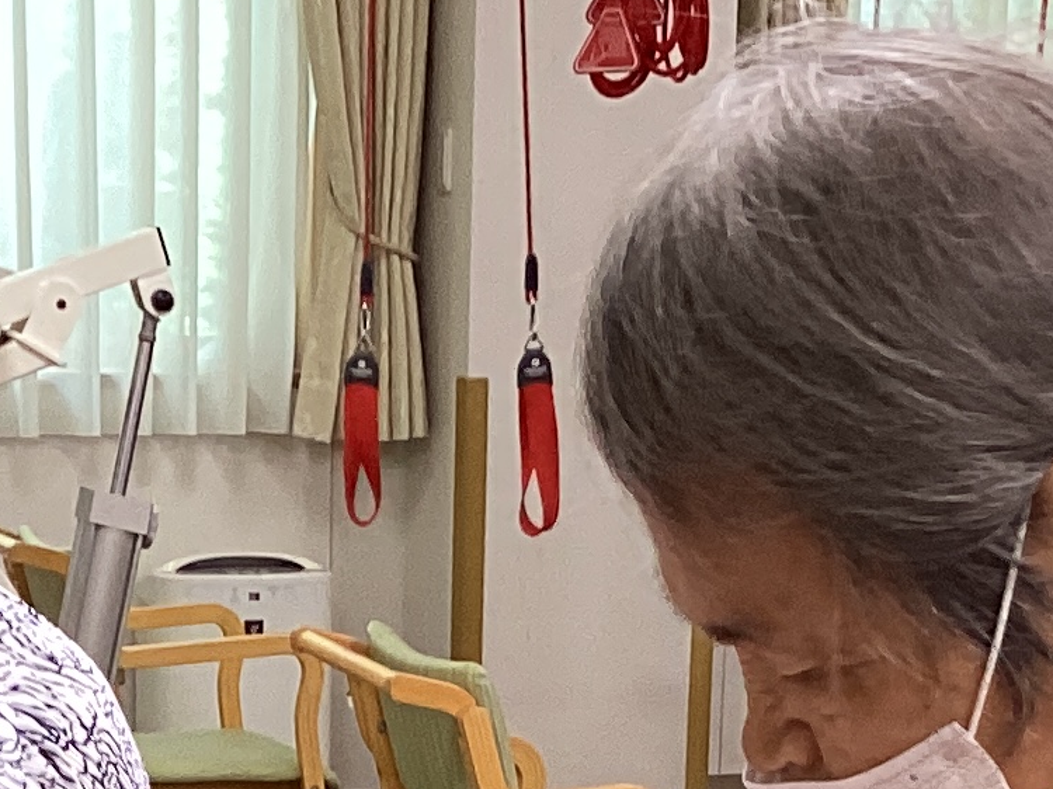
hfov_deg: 14.6
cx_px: 430
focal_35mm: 135
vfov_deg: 10.1
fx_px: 4105
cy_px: 1579
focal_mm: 3.3
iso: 125
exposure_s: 1/60
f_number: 2.4
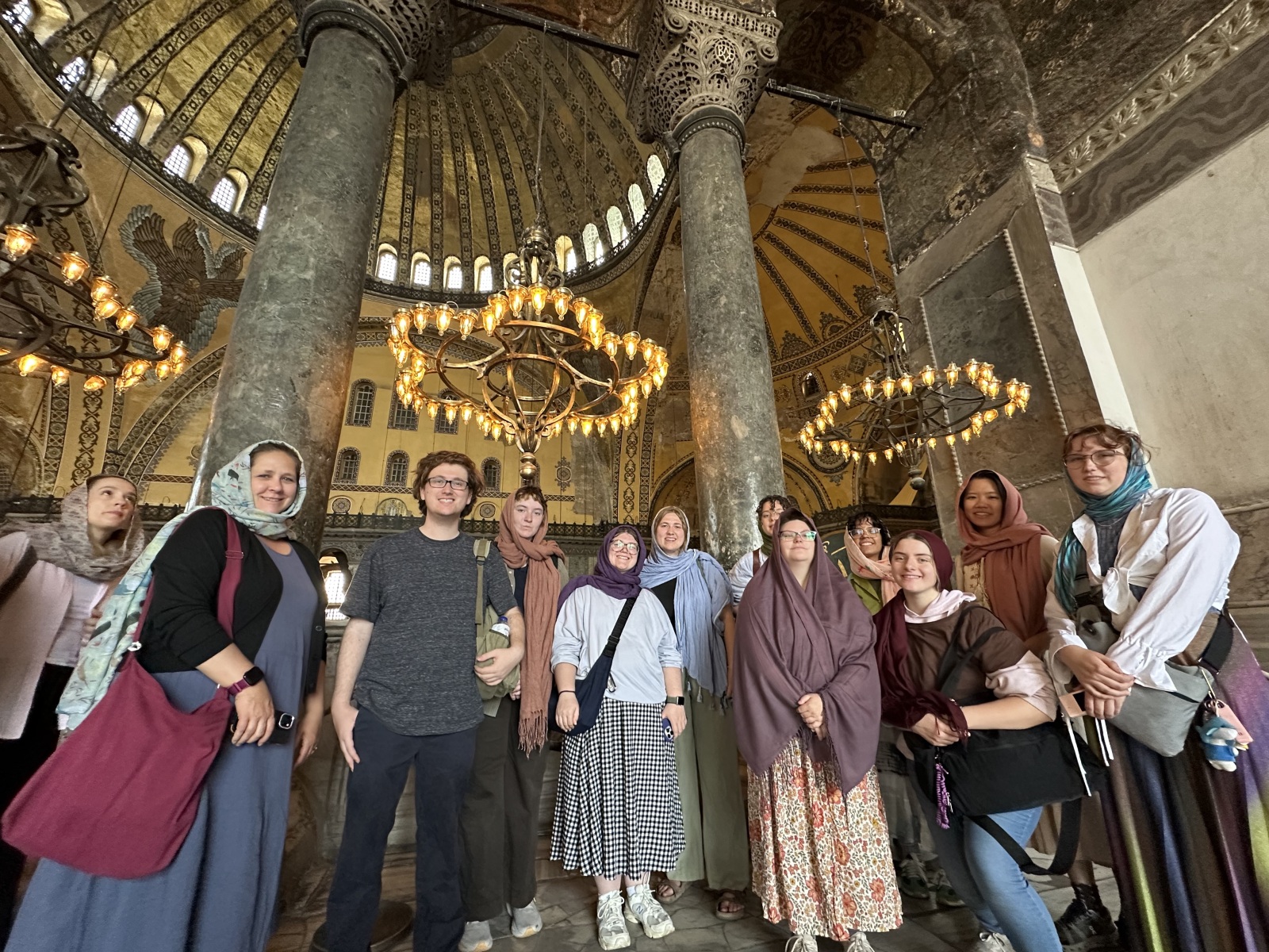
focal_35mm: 14
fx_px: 513
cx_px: 634
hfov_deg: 102.1
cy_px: 476
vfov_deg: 85.7
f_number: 2.2
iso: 400
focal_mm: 2.22
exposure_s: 1/50
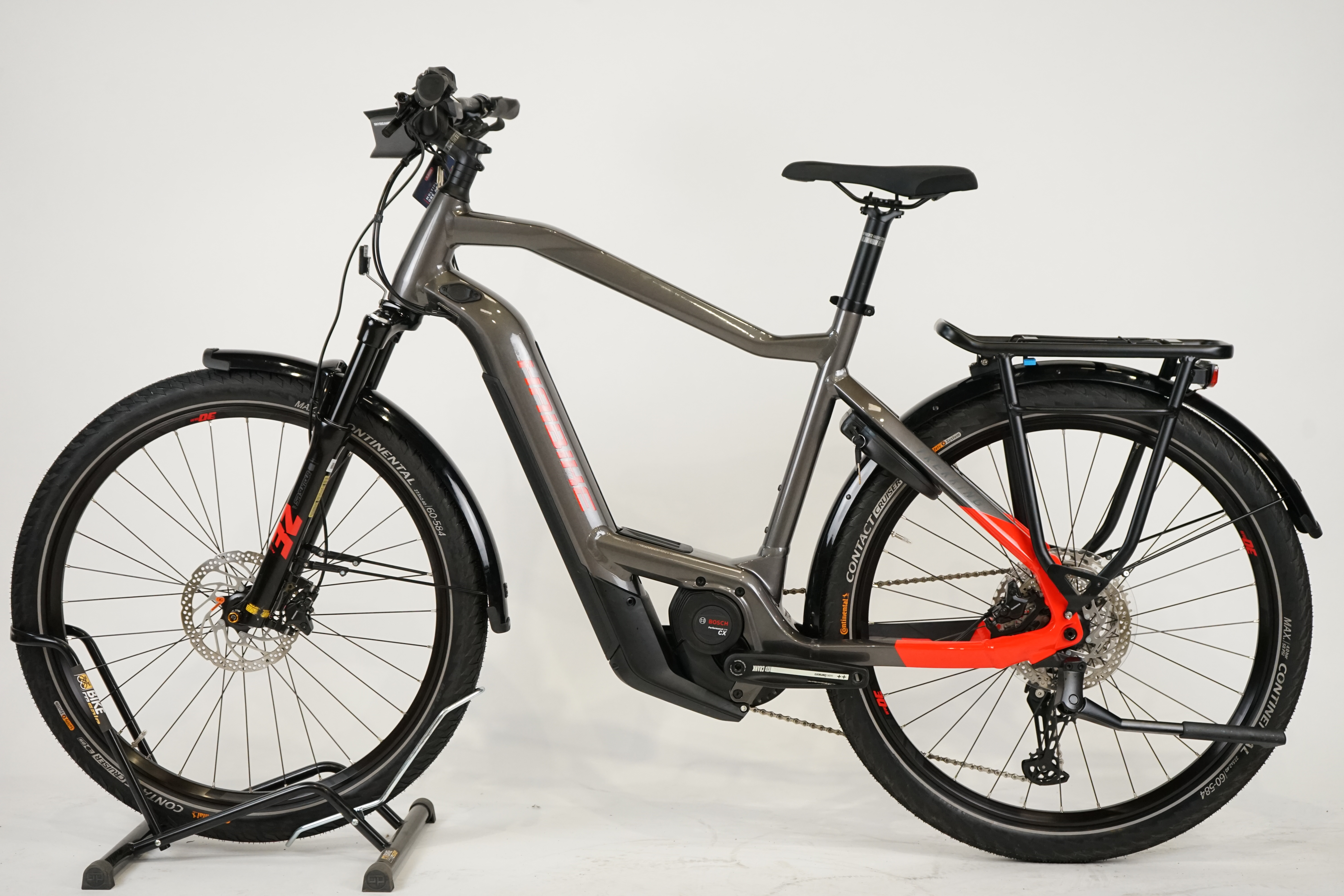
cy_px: 448
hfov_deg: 33.9
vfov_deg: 23.0
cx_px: 672
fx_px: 2202
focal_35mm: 59
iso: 2000
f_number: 5.6
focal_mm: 59
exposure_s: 1/200
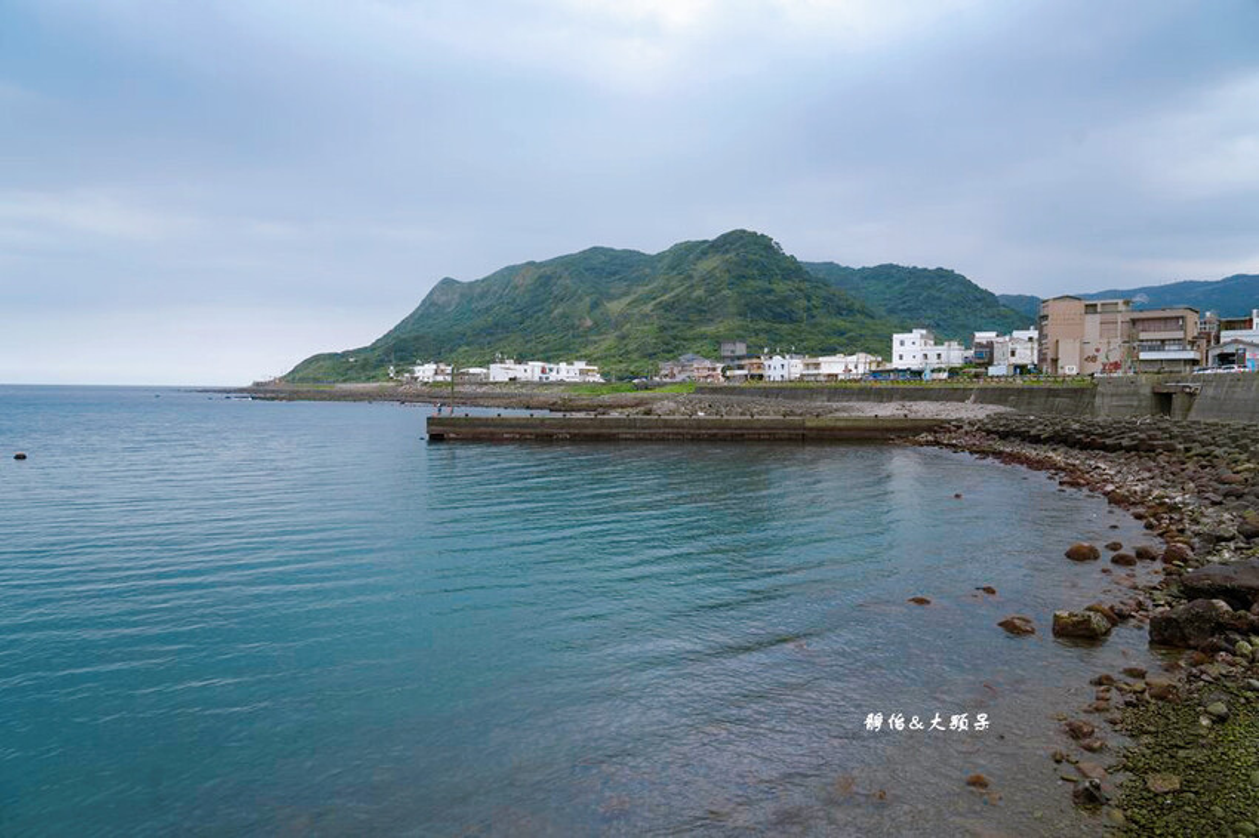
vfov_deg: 53.1
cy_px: 419
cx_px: 630
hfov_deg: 73.8
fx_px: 839
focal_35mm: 24
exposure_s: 1/320
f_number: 8
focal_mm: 24
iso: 320
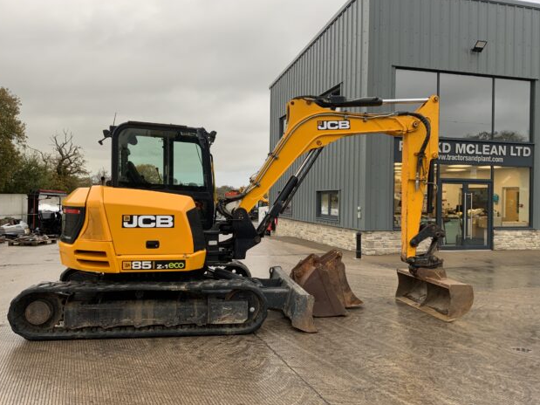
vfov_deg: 46.8
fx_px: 468
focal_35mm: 30
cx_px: 267
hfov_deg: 60.0
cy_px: 200
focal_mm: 3
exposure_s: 1/122
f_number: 1.8
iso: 32
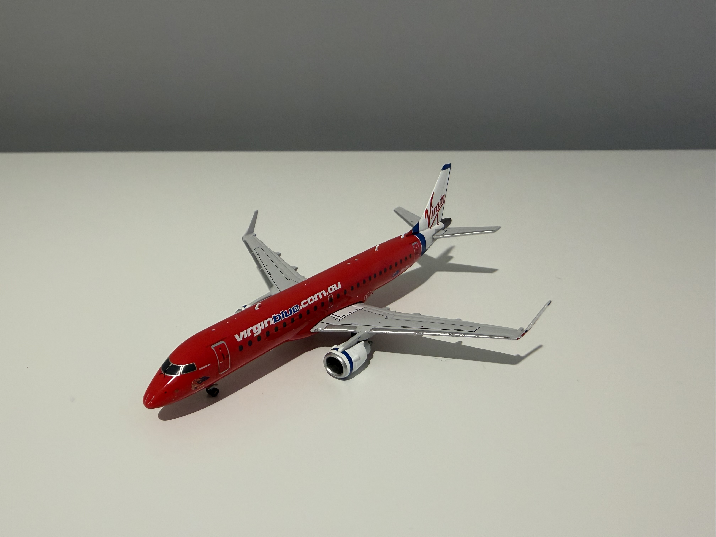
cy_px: 268
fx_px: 538
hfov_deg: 67.3
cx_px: 358
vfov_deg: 53.1
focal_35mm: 26
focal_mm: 2.22
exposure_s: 1/50
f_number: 2.2
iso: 200
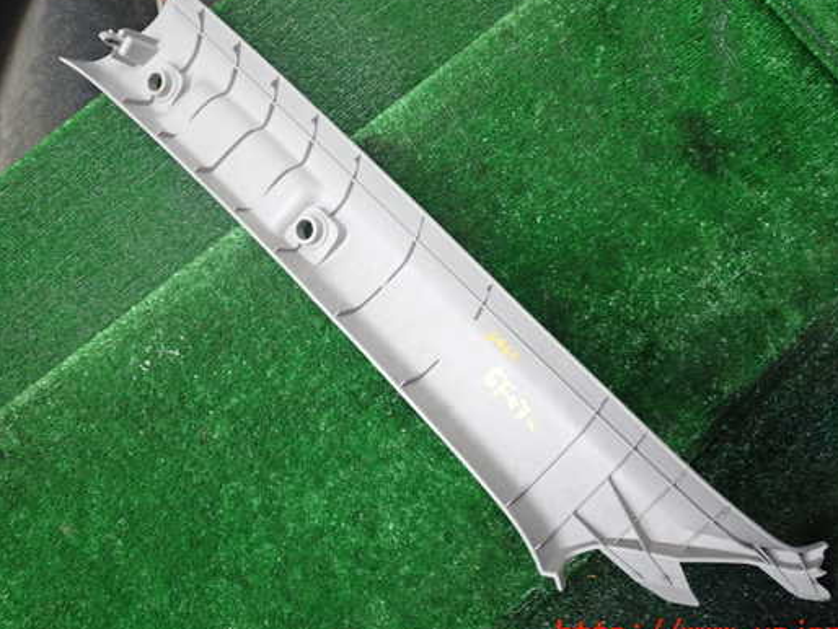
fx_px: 848
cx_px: 435
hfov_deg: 52.6
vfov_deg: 40.7
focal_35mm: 35
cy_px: 290
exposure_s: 1/30
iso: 400
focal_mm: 5.4
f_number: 2.3
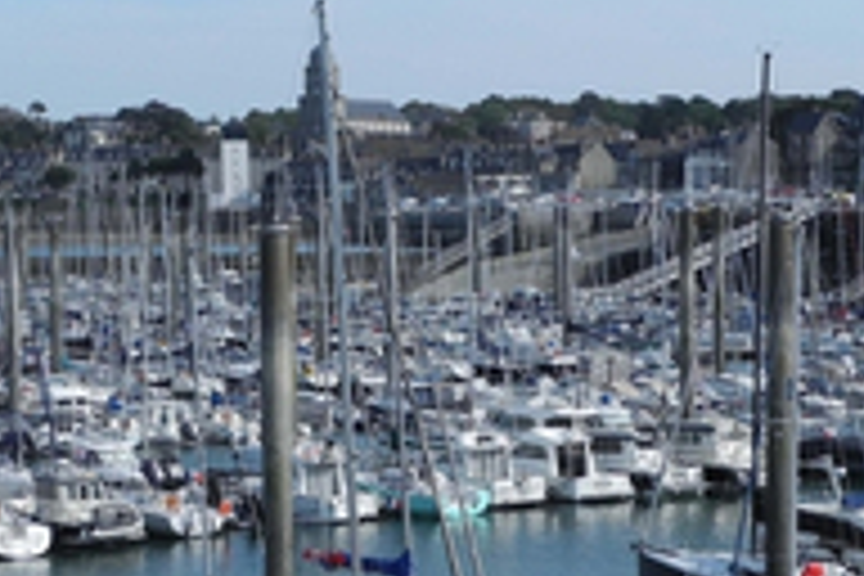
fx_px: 2856
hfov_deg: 17.1
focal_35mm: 119
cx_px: 243
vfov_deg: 11.5
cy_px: 333
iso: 100
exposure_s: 1/970
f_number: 4
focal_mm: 10.7
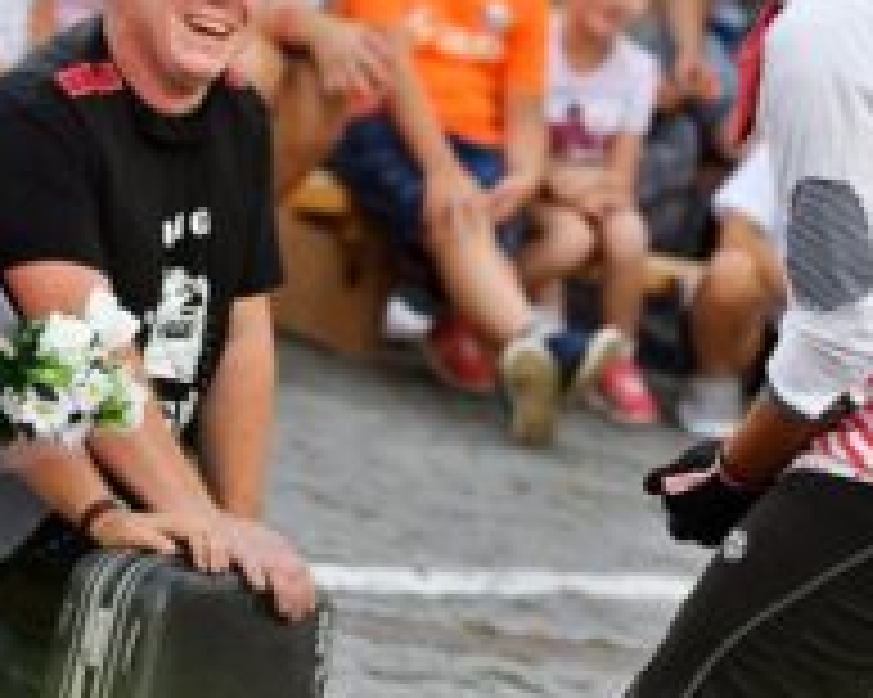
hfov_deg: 5.1
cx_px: 351
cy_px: 160
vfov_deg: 4.1
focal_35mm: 378
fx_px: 9762
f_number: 3.5
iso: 500
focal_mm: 130
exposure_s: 1/1250
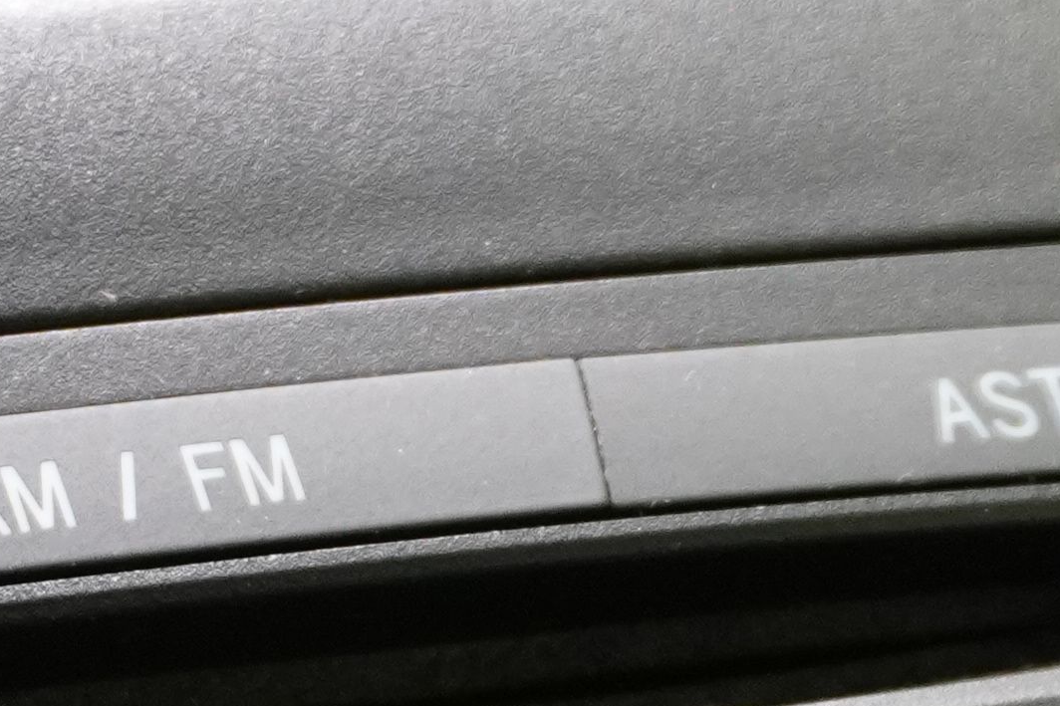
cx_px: 169
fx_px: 6476
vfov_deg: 6.2
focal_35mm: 220
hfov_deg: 9.3
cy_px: 1032
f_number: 4.5
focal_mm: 26
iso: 1600
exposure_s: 1/40
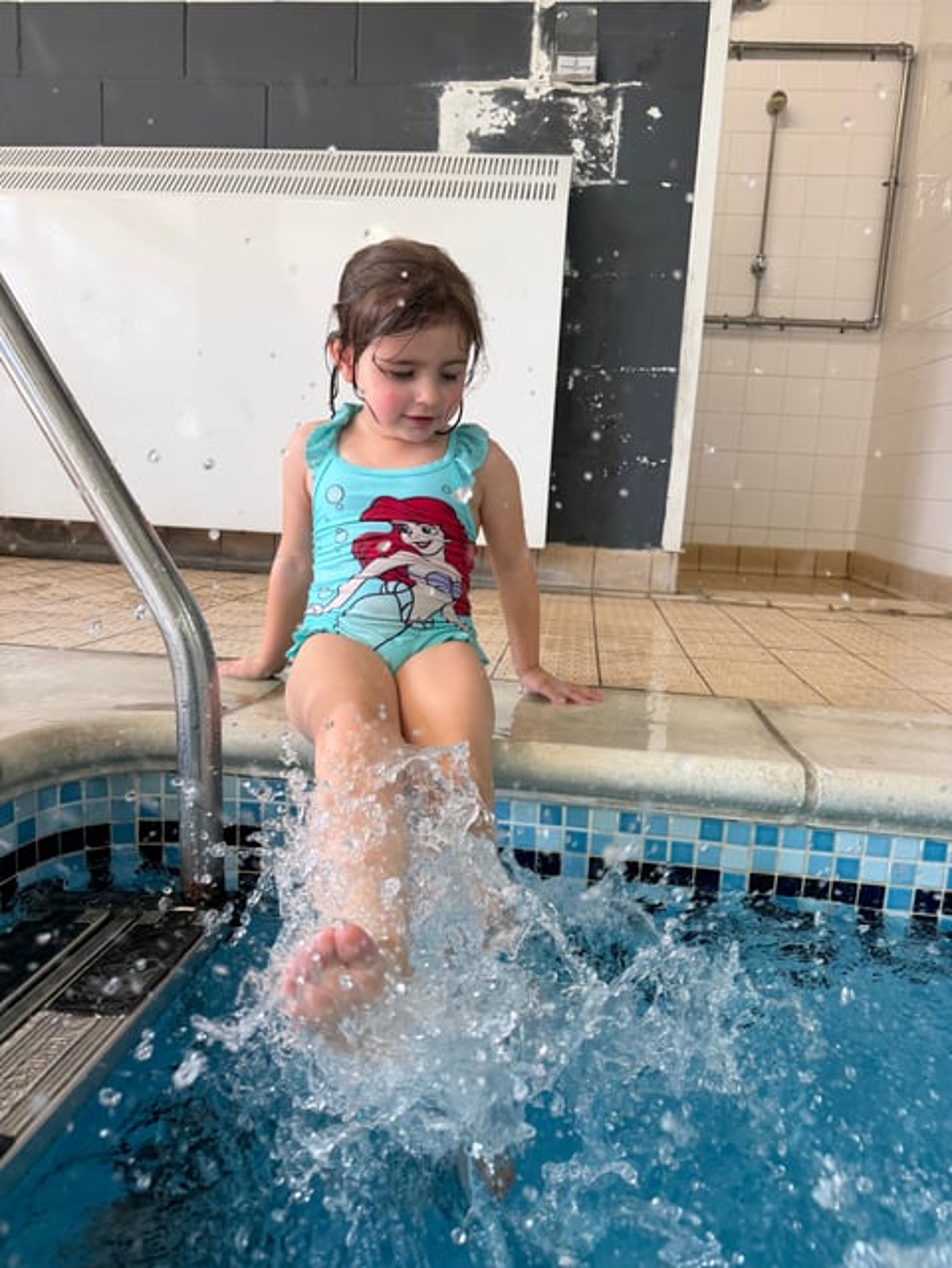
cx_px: 476
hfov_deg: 56.9
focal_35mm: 24
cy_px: 634
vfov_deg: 71.6
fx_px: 879
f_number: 1.78
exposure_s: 1/125
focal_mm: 6.76
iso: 50
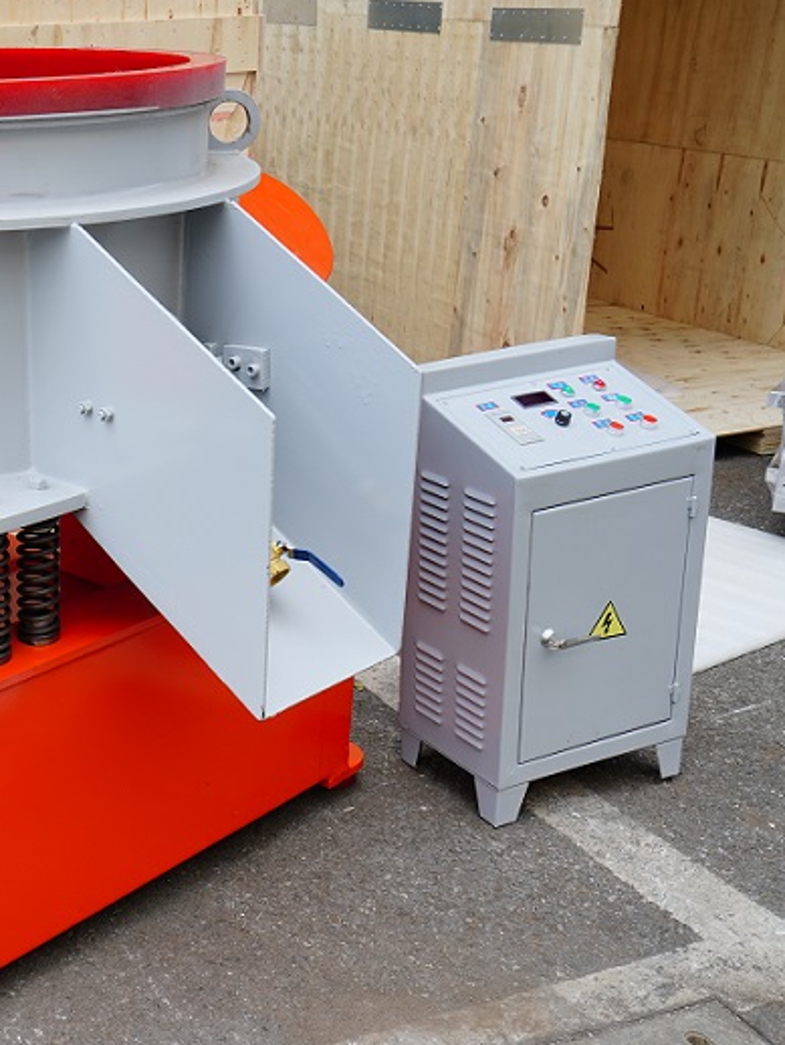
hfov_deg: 31.0
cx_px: -14
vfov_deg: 43.8
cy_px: 525
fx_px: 1299
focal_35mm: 43
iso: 100
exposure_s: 1/90
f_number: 8
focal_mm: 29
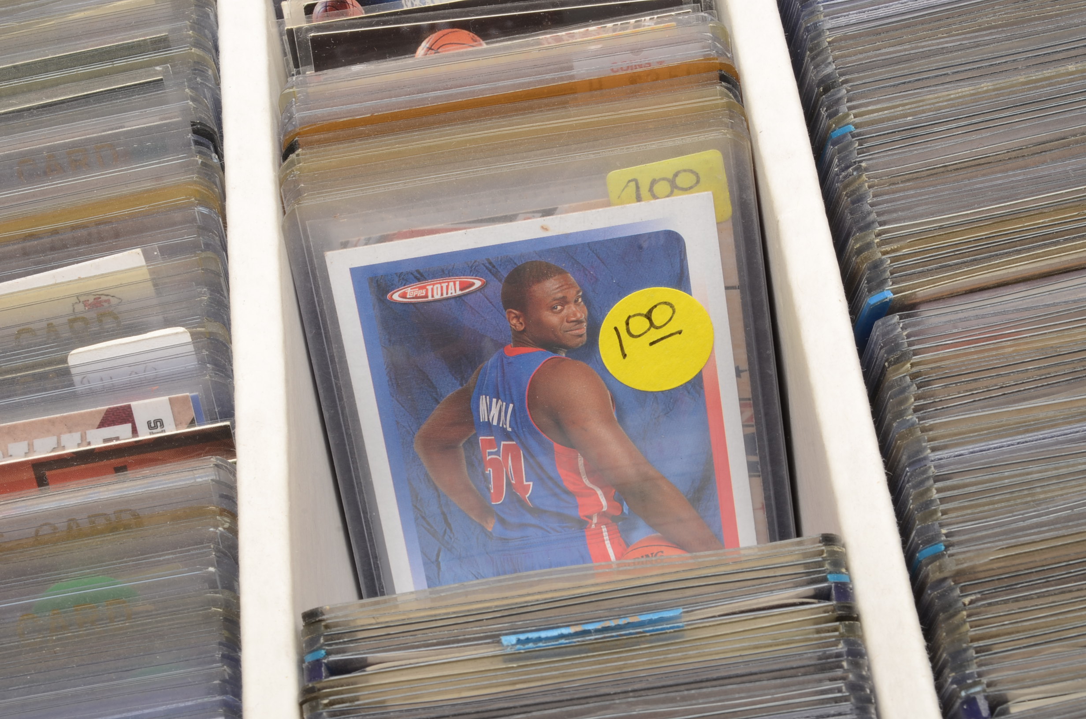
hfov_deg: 24.7
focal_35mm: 82
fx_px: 2484
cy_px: 360
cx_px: 543
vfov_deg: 16.5
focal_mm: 55
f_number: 22
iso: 100
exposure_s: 1/160
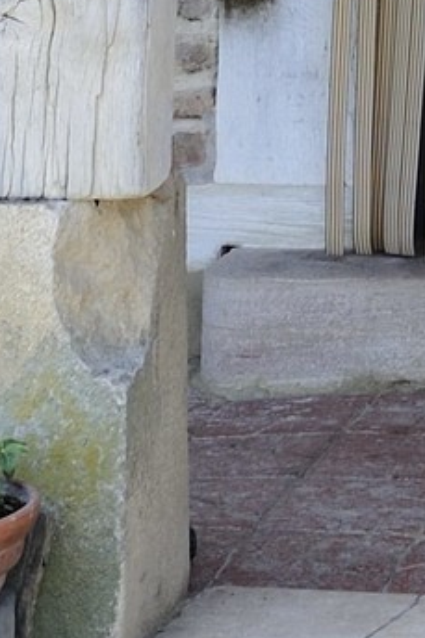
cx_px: 1212
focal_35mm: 224
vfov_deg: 8.0
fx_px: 3970
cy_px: -1240
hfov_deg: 5.8
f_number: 5
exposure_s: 1/160
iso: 200
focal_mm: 32
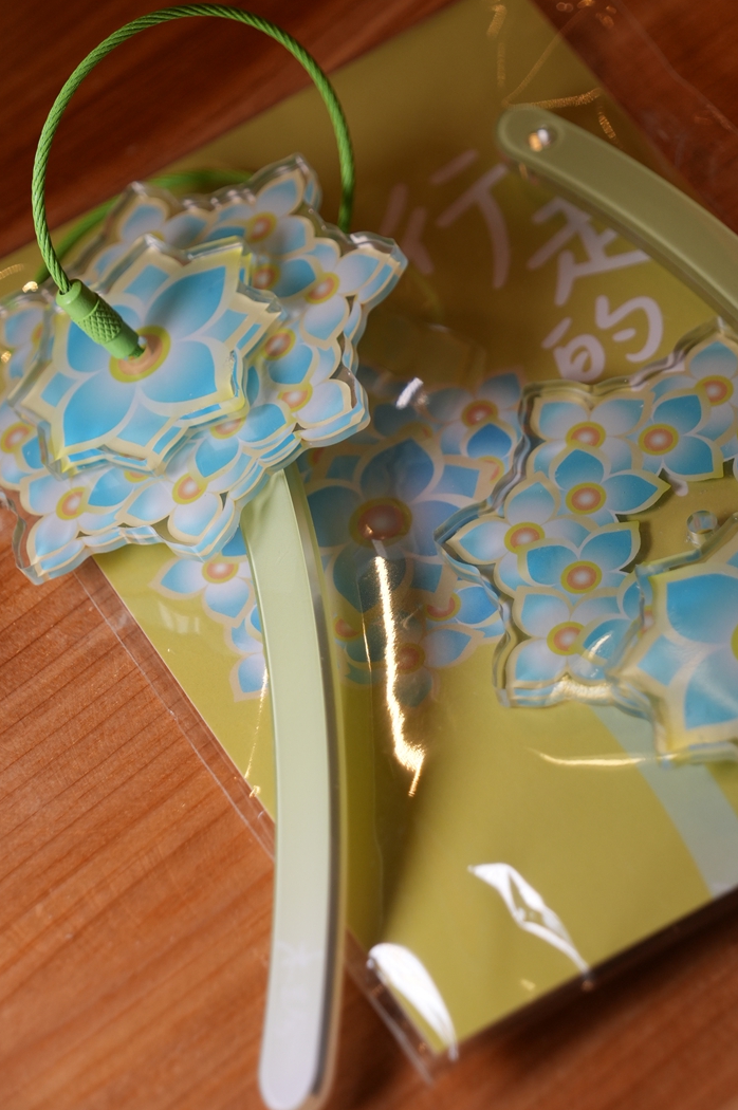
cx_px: 449
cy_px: 424
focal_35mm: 126
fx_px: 3871
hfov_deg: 10.9
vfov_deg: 16.3
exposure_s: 1/200
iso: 250
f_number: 4.5
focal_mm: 65
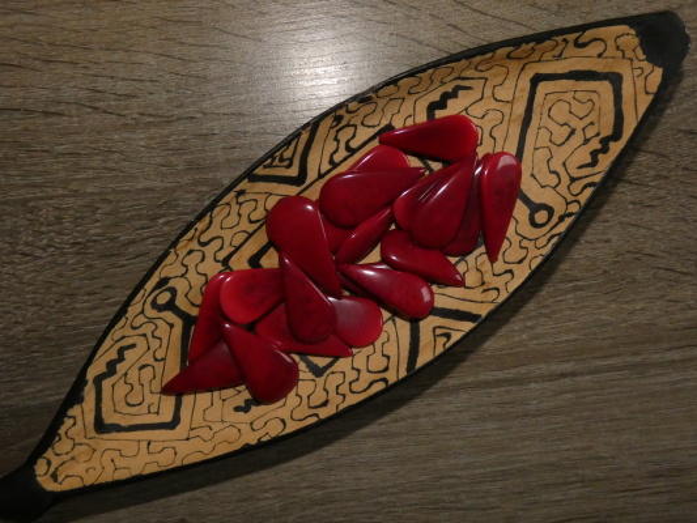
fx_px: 604
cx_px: 348
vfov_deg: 46.8
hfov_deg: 60.0
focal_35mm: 30
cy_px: 262
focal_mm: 5.3
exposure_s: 1/60
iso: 800
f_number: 3.3
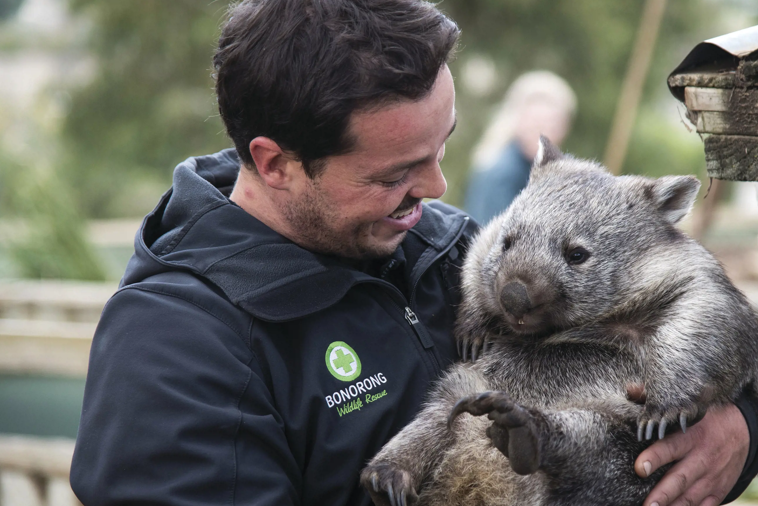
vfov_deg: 8.9
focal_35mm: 154
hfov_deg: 13.3
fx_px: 3243
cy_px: 276
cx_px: 443
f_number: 4
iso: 400
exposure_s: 1/160
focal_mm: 120
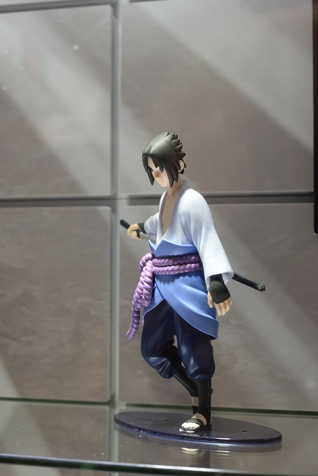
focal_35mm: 50
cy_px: 238
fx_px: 662
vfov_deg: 39.6
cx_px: 159
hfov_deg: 27.0
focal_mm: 50
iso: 2000
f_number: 6.3
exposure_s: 1/160
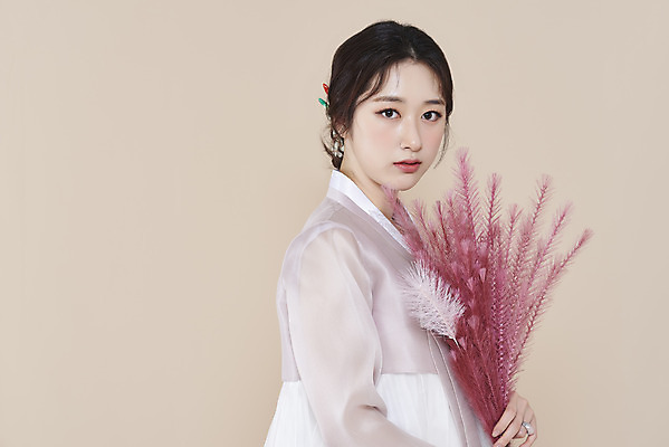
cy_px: 224
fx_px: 1952
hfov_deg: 19.4
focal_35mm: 105
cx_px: 334
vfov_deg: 13.1
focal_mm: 105
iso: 64
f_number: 11
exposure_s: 1/125
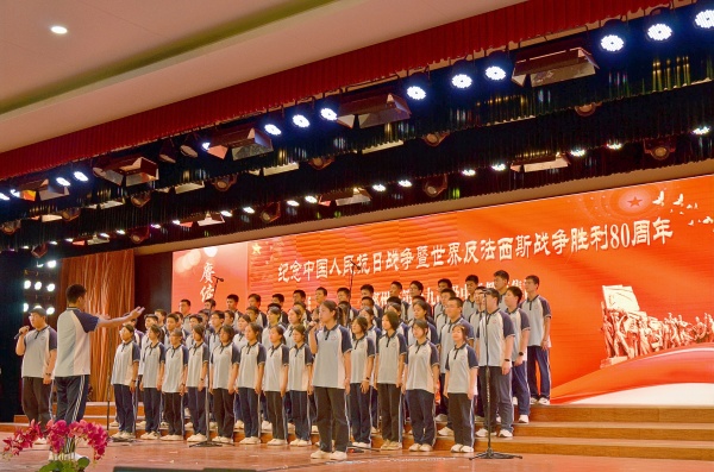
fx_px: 831
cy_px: 236
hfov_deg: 46.5
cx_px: 357
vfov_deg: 31.7
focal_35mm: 42
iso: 1000
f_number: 6.3
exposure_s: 1/160
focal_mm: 28
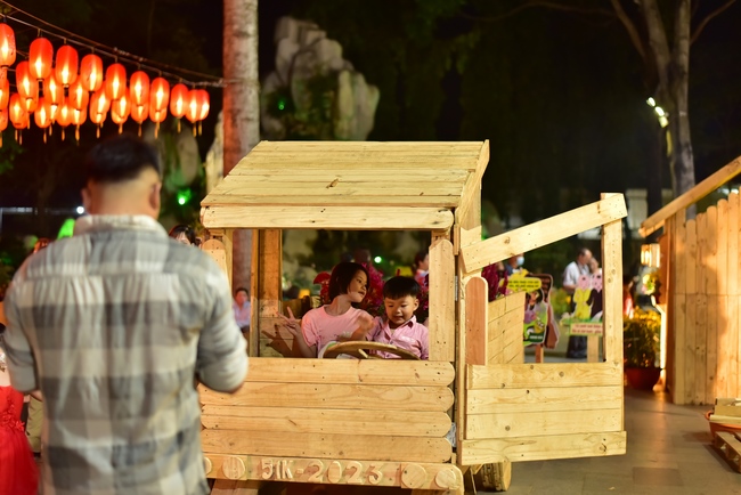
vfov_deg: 27.0
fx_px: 1030
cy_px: 248
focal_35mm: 50
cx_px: 370
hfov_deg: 39.6
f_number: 2
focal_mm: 50
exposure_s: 1/80
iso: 800
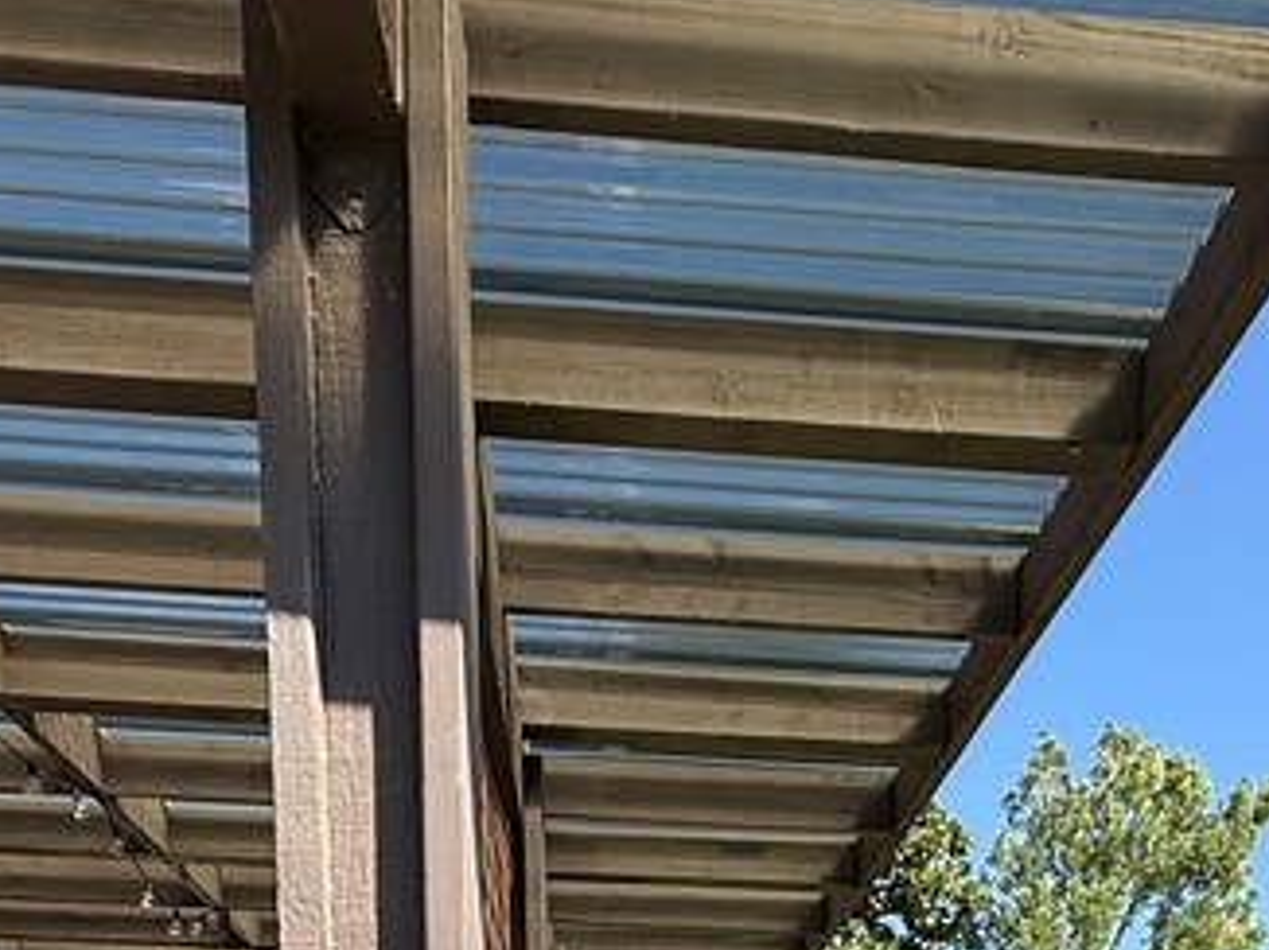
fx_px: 1612
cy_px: 1367
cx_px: 712
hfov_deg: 42.9
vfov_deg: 25.8
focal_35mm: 44
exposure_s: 1/853
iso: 50
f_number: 2.2
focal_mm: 2.22
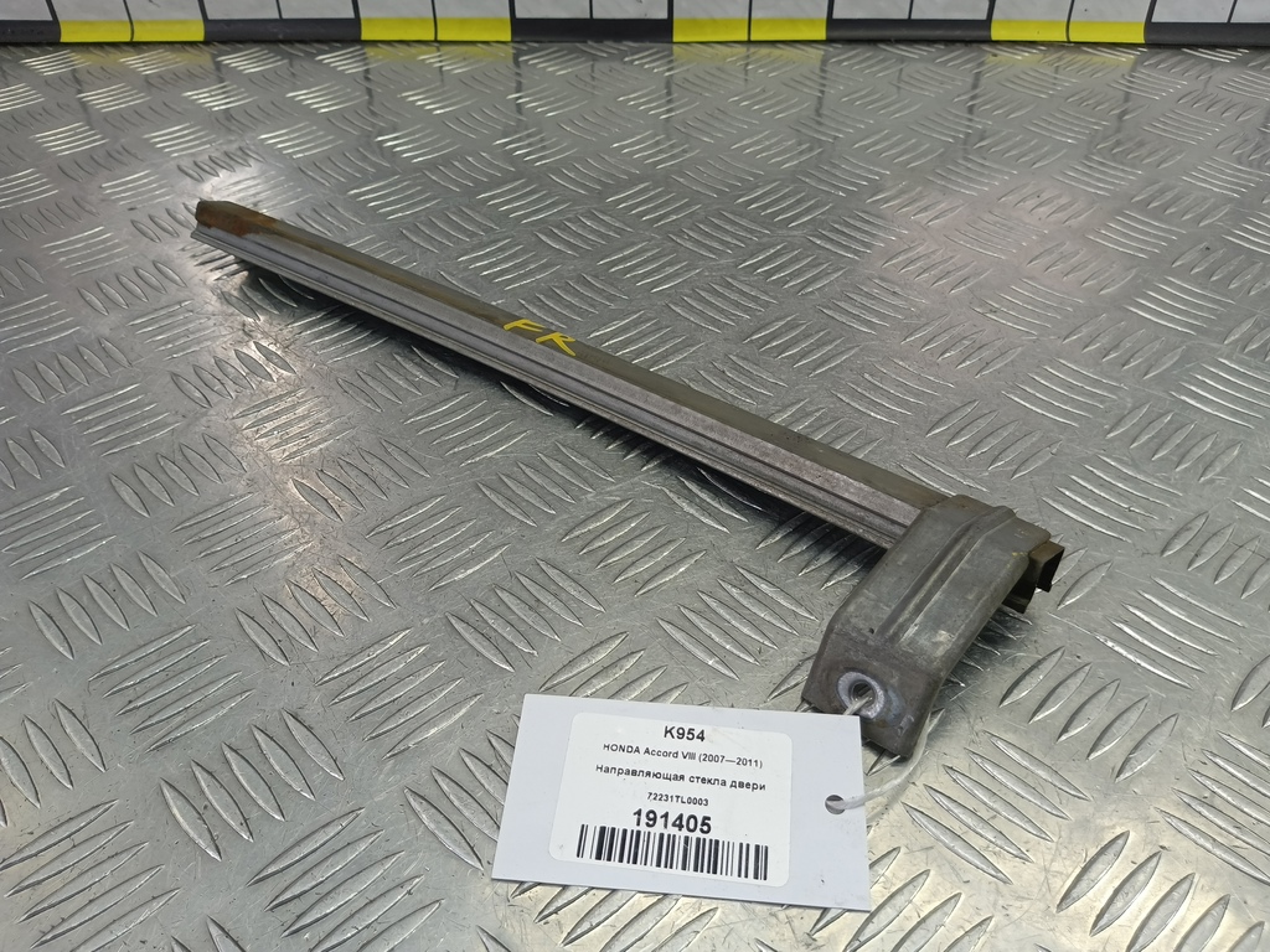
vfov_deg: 51.4
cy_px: 476
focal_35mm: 27
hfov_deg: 65.3
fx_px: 991
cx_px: 635
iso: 92
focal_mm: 4.11
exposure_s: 1/50
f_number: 1.6
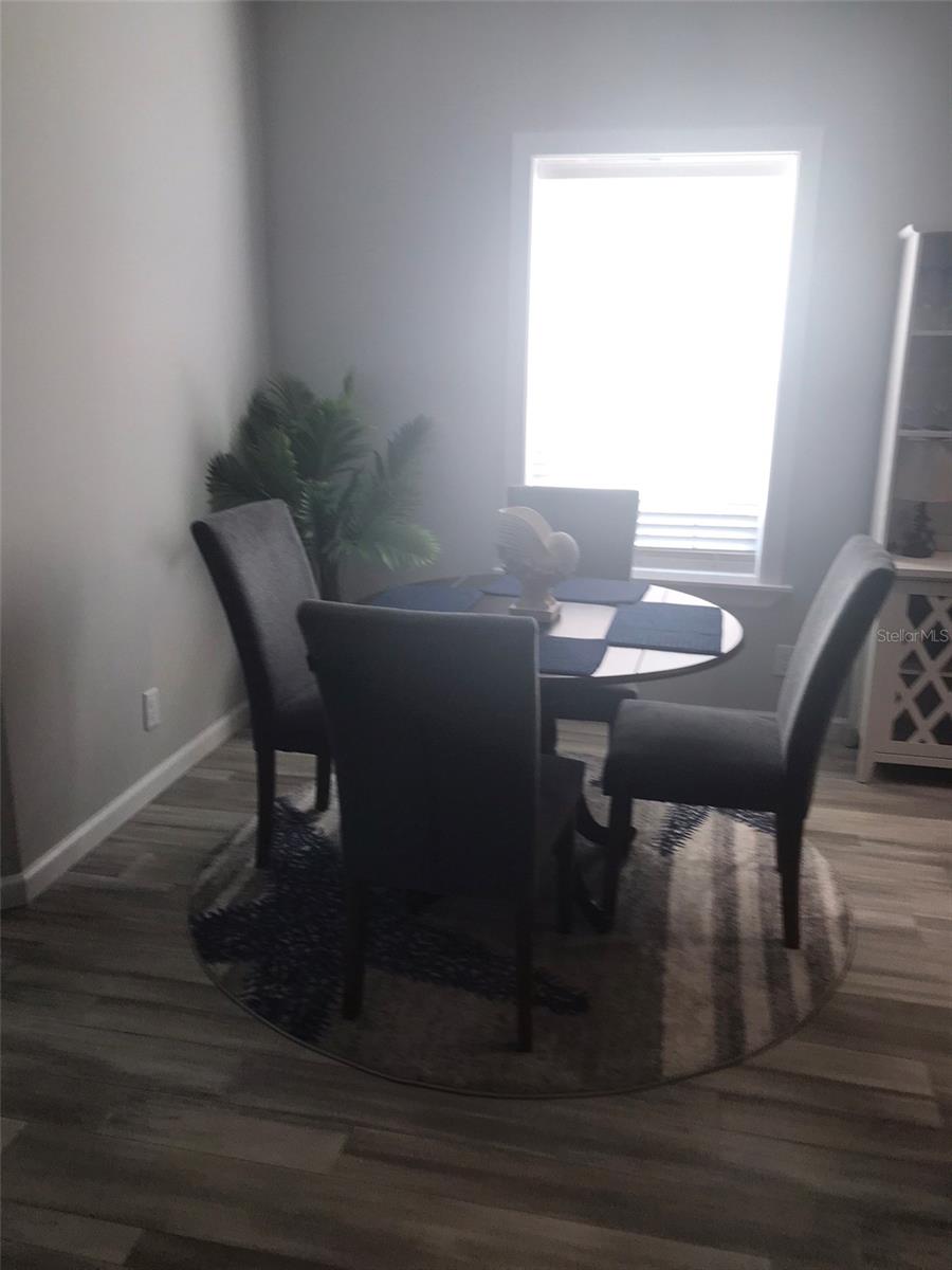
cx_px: 476
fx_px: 1027
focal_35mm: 28
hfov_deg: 49.7
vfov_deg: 63.4
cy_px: 635
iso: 25
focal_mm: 3.99
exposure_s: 1/60
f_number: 1.8
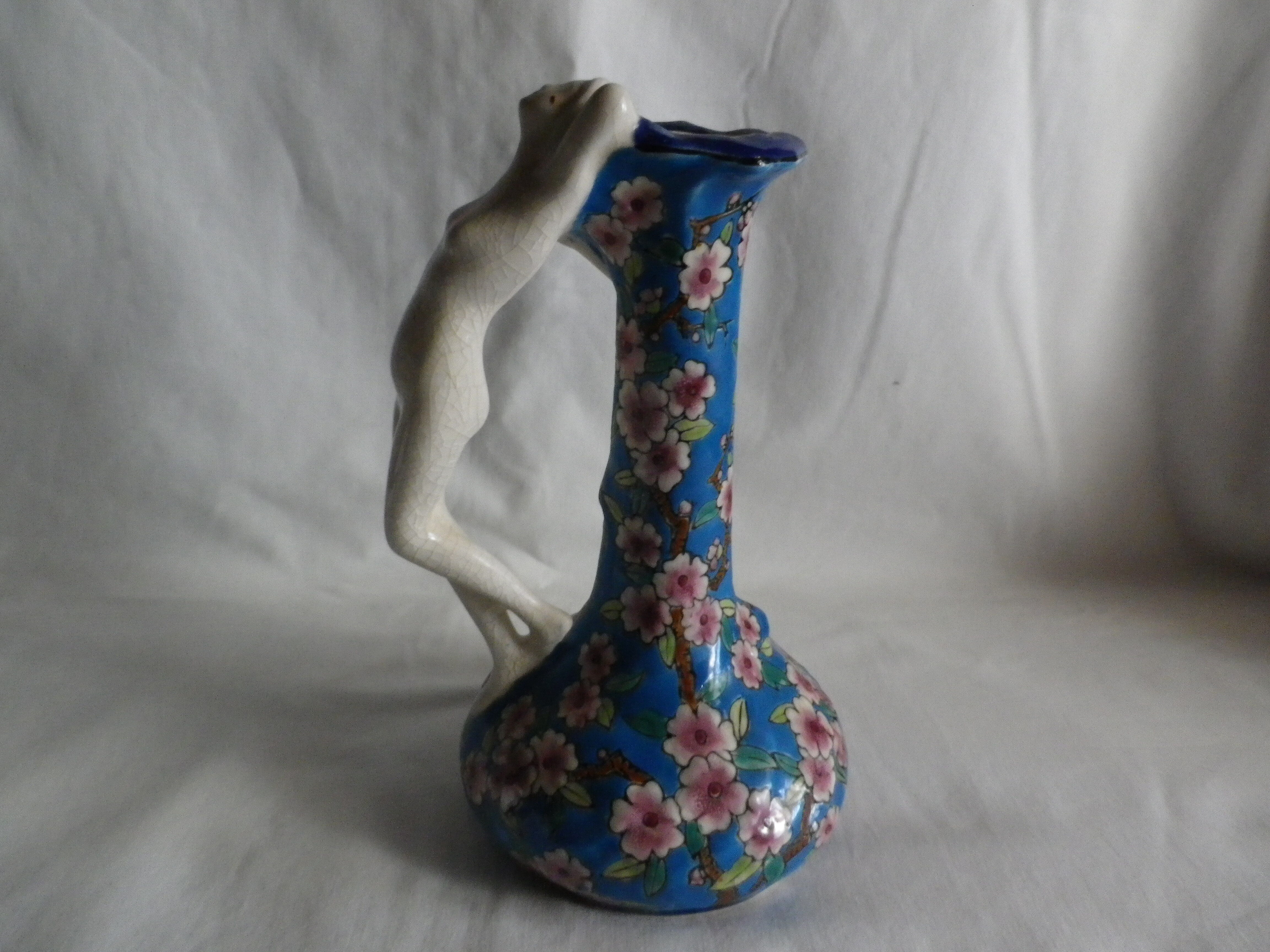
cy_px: 476
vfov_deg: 54.9
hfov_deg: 69.4
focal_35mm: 25
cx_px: 635
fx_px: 917
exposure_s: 1/25
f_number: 3.5
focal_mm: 4.5
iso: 400
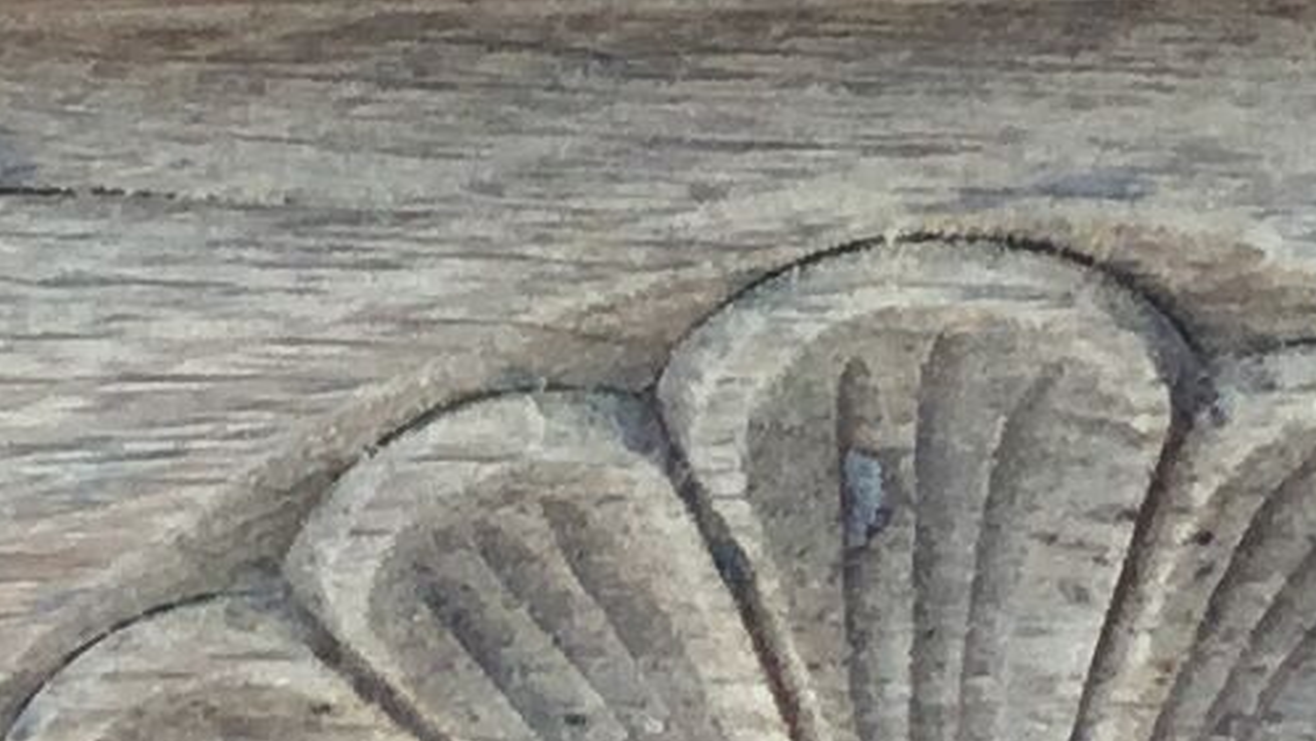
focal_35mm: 221
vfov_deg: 5.5
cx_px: 628
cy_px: 272
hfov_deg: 9.8
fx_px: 7714
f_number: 2.4
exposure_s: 1/100
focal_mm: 3.3
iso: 40
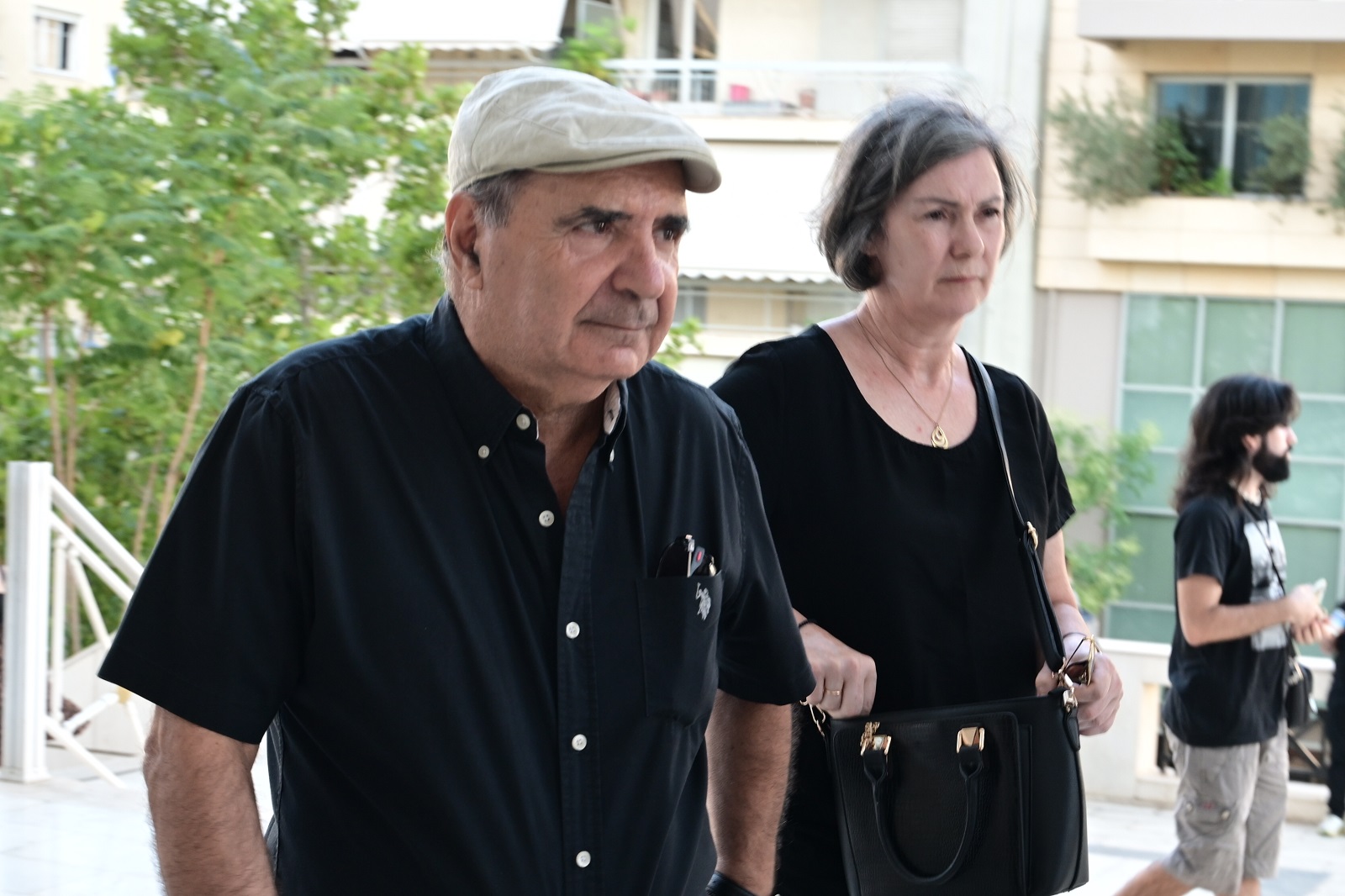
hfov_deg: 50.7
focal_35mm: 38
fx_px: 1419
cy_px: 448
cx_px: 672
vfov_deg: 35.0
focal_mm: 38
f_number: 6.3
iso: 400
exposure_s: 1/80
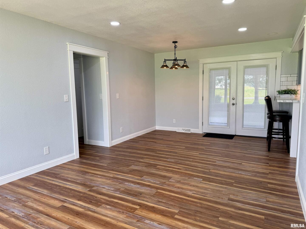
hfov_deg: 71.6
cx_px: 153
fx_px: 212
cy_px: 114
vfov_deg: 56.8
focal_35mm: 24
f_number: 1.78
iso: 80
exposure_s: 1/120
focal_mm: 6.76
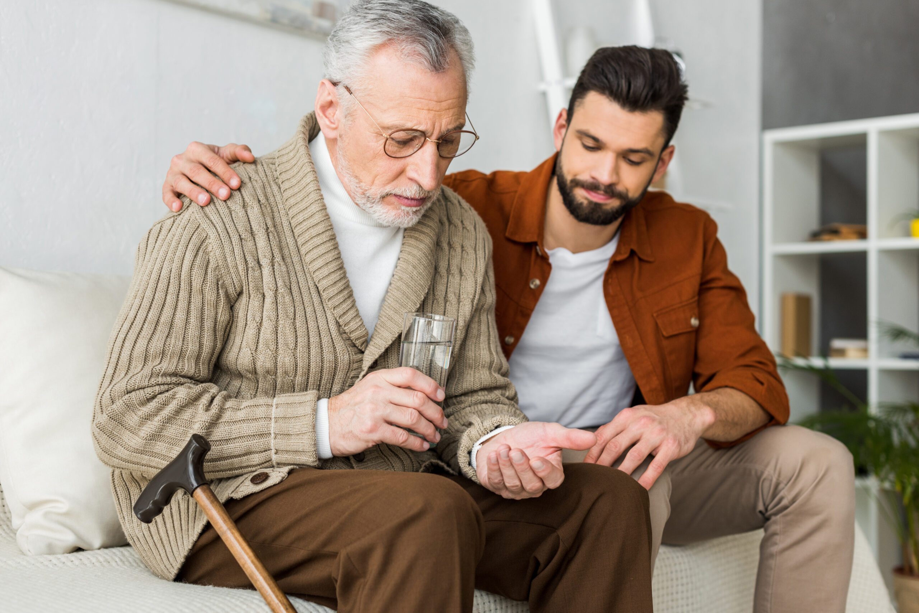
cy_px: 306
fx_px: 1277
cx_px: 460
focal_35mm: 50
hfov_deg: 39.6
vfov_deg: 27.0
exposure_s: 1/200
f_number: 3.5
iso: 320
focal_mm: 50
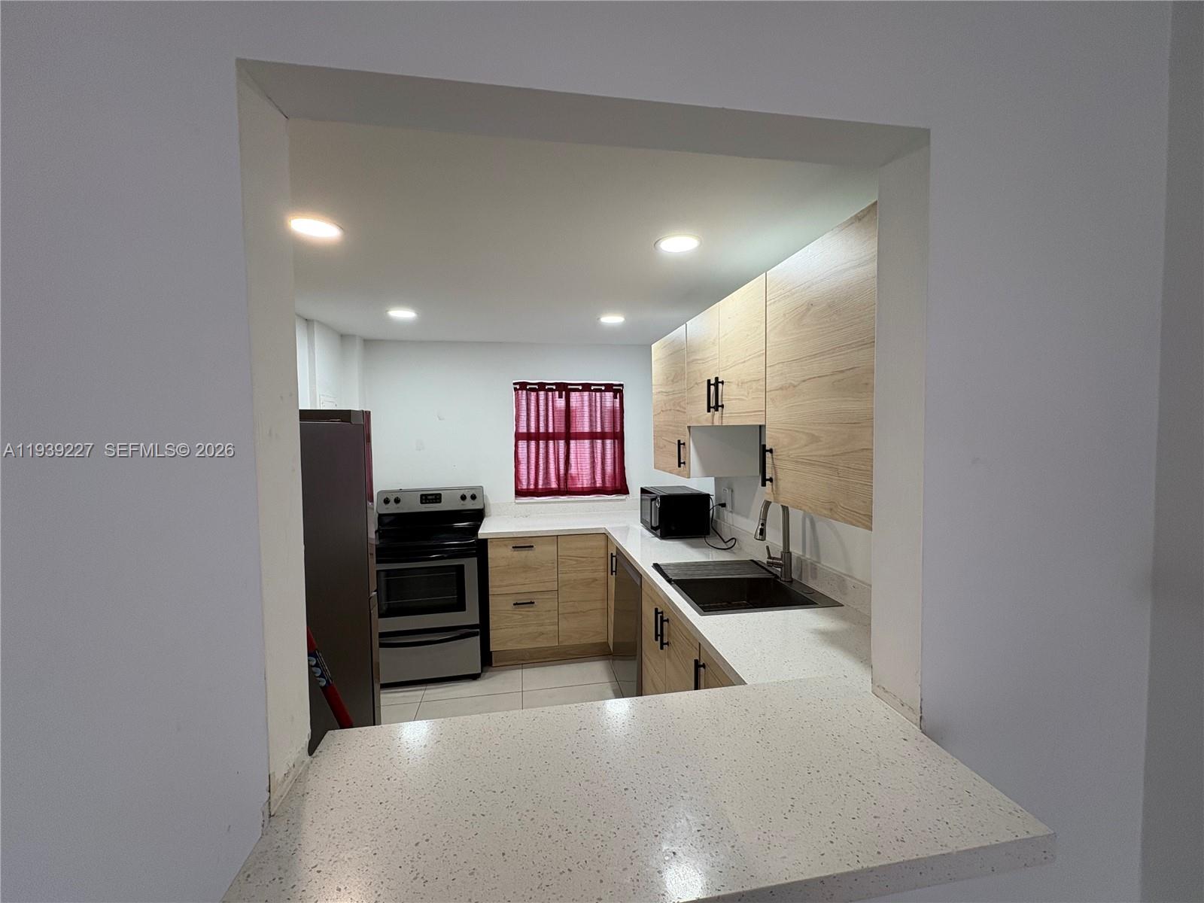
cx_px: 602
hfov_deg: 102.1
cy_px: 452
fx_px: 487
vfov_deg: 85.7
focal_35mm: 14
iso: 160
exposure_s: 1/120
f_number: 2.2
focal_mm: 2.22
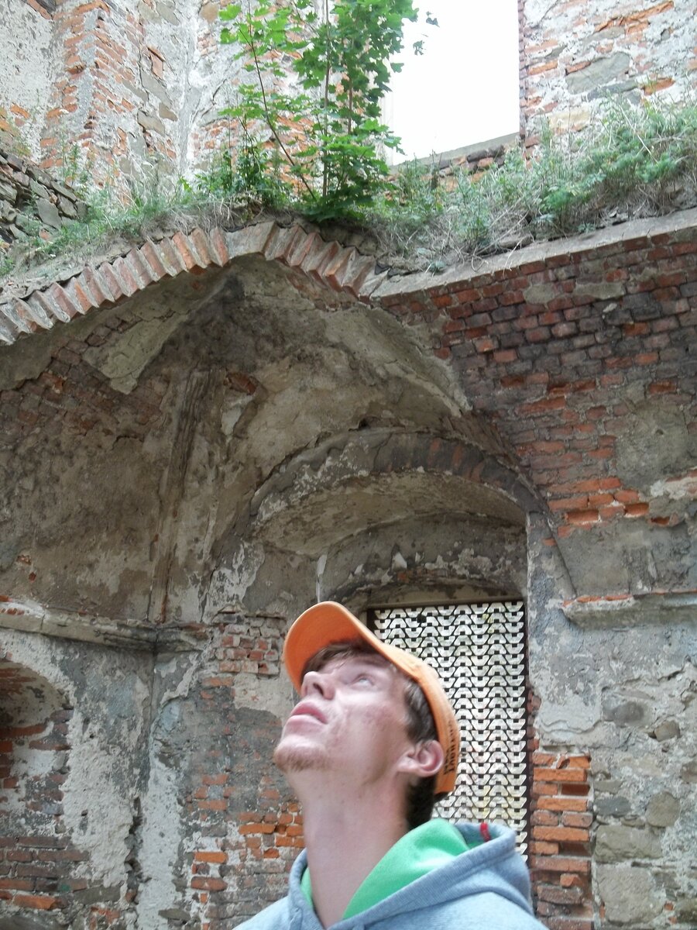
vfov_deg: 41.2
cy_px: 465
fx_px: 1235
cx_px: 348
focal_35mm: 46
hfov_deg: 31.5
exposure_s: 1/60
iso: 160
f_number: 3.7
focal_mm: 8.3
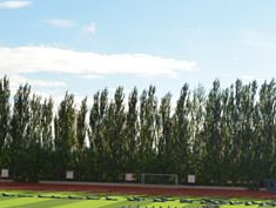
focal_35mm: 84
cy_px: 104
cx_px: 231
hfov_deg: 22.8
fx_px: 671
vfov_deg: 17.6
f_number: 8
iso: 100
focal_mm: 22
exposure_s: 1/250
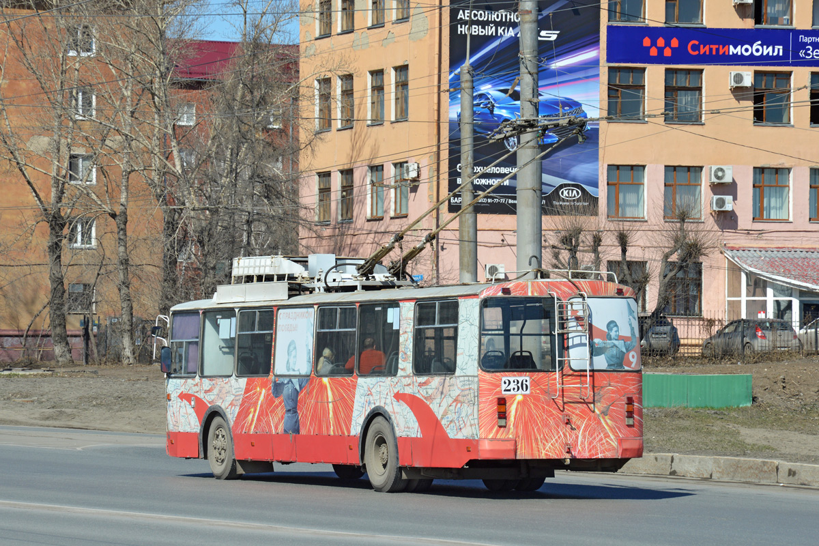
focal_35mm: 158
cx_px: 410
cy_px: 273
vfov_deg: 8.7
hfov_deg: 13.0
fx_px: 3583
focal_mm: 105
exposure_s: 1/250
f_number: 13
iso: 100
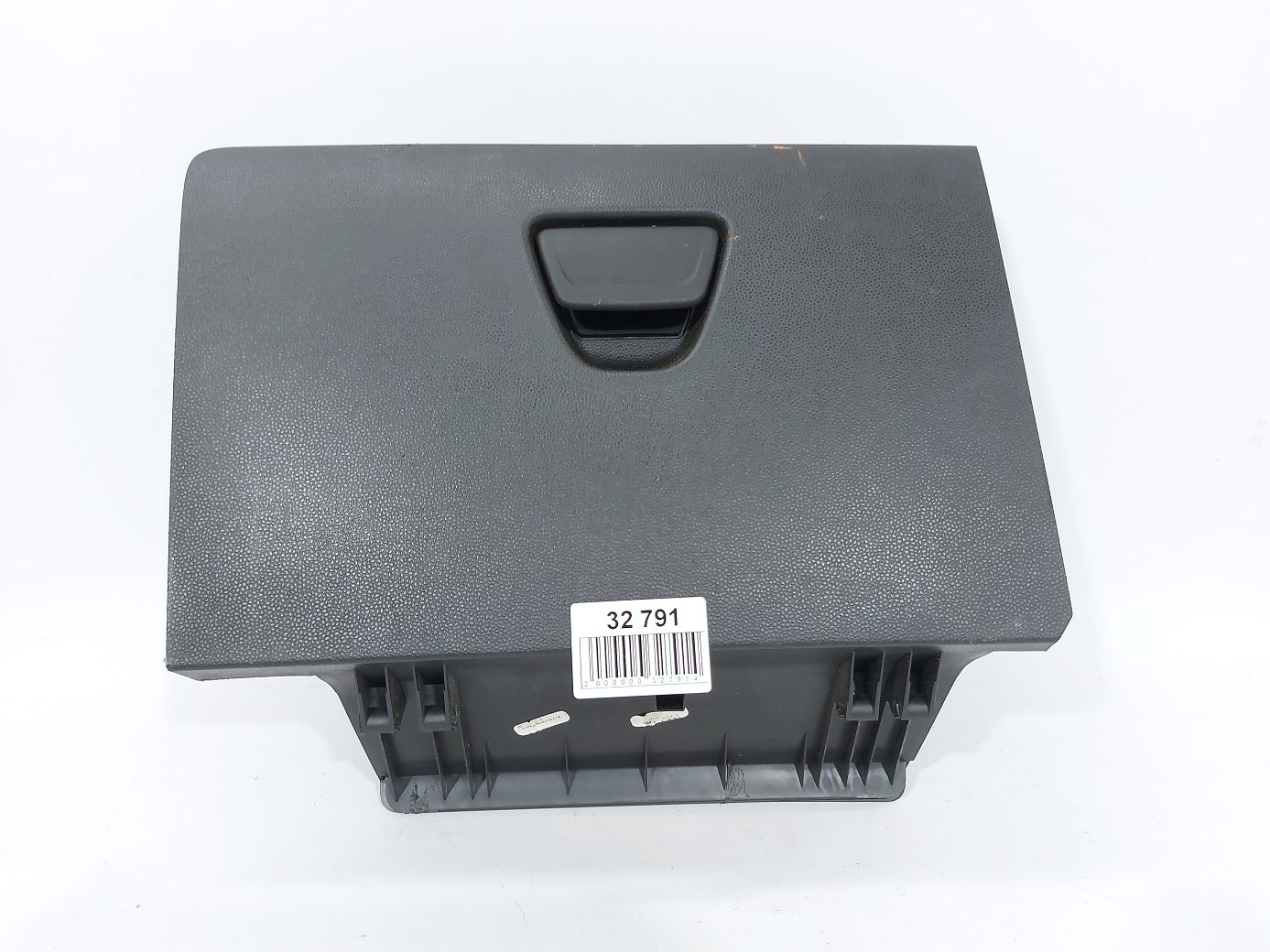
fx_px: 880
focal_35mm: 24
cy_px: 476
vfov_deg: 56.8
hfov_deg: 71.6
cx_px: 635
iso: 80
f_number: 1.8
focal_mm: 5.23
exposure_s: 1/50
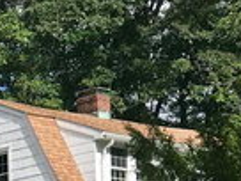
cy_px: 268
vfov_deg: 6.8
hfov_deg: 9.1
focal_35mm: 214
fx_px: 1490
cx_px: -80
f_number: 2.8
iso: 20
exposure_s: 1/595
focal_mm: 6.6
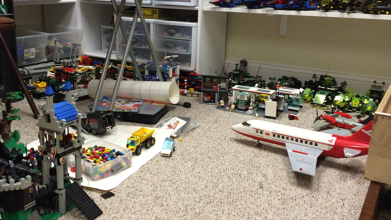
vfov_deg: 29.6
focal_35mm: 40
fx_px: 415
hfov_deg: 50.4
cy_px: 91
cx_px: 178
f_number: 2.2
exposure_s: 1/30
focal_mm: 4.12
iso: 80
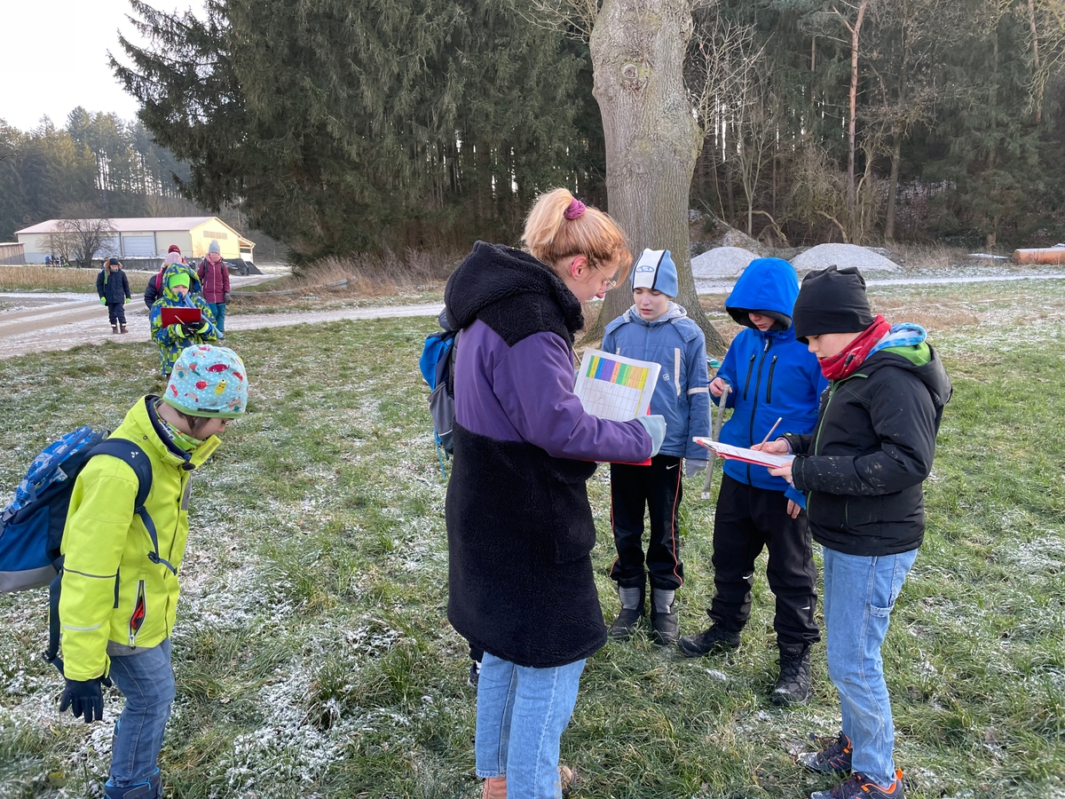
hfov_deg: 67.3
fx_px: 800
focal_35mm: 26
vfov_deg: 53.1
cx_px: 532
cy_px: 400
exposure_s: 1/181
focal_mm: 4.2
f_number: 1.6
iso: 32
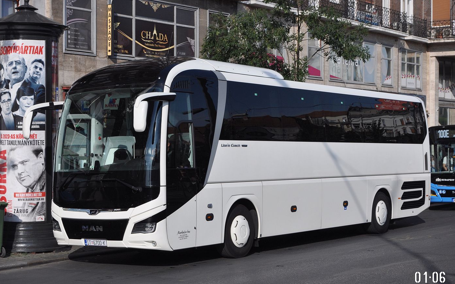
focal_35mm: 70
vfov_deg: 18.7
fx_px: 862
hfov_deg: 29.6
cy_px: 141
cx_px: 226
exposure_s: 1/1600
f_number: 6.3
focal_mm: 45
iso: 400
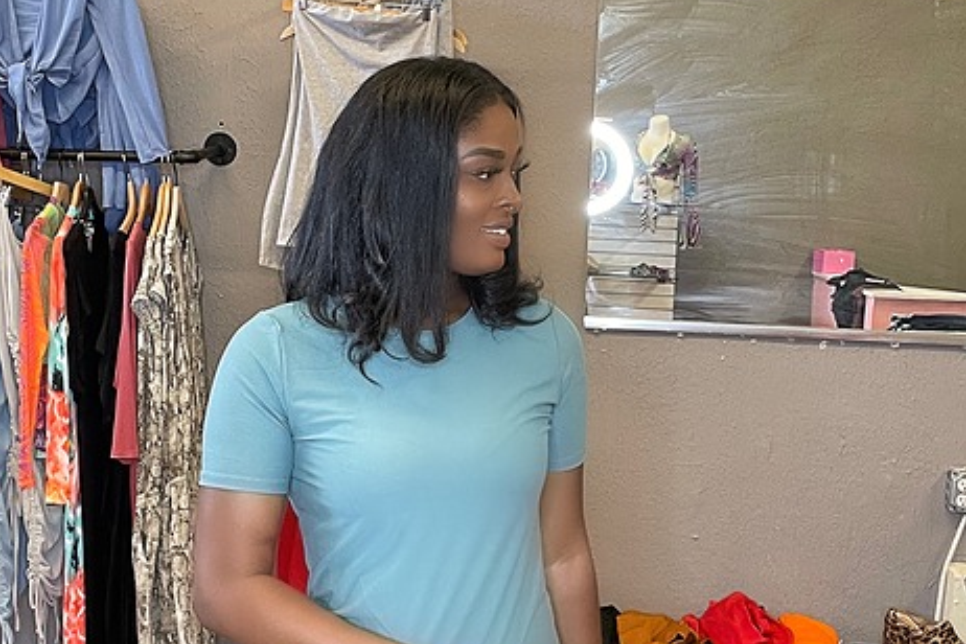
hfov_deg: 43.6
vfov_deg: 29.9
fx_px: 1207
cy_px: 335
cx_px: 454
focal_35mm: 45
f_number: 2.2
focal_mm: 2.71
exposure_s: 1/60
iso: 160
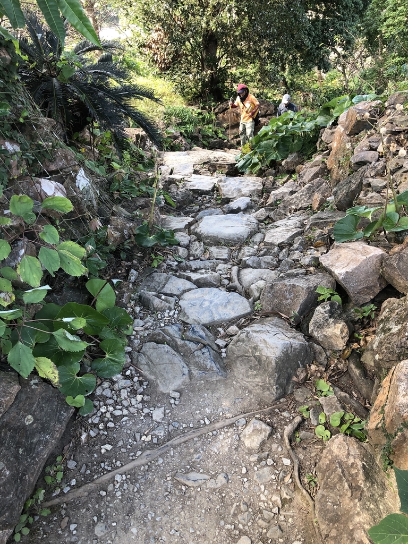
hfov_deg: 49.7
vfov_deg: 63.4
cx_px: 204
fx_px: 440
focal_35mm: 28
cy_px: 272
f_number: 1.8
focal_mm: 3.99
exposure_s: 1/120
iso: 50
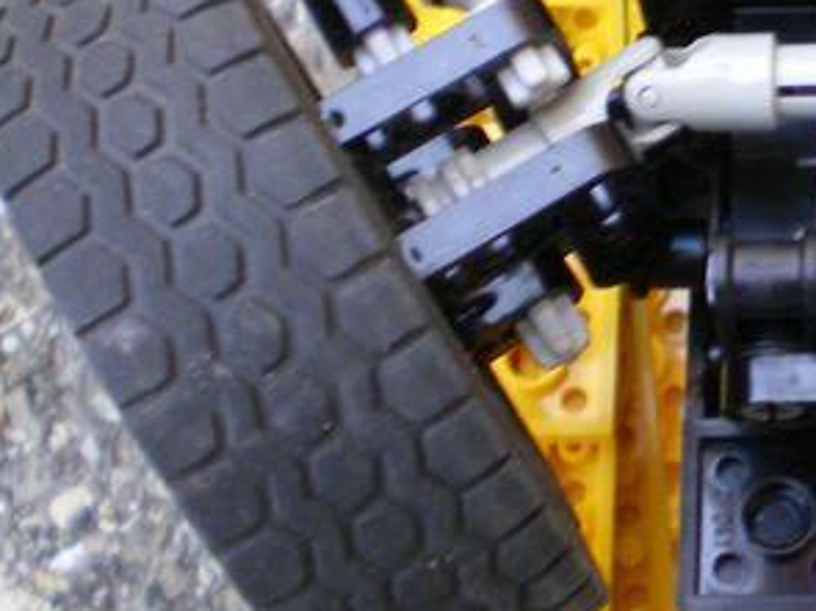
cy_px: -80
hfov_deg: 18.0
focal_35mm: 103
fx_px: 2427
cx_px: 1007
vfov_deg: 14.0
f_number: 3.1
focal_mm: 6.3
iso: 125
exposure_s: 1/30
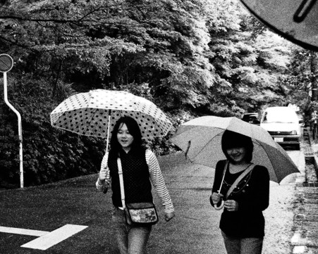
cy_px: 82
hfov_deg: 28.6
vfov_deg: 24.5
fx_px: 584
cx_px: 0
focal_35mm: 62
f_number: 3.2
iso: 800
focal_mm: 14
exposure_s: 1/100
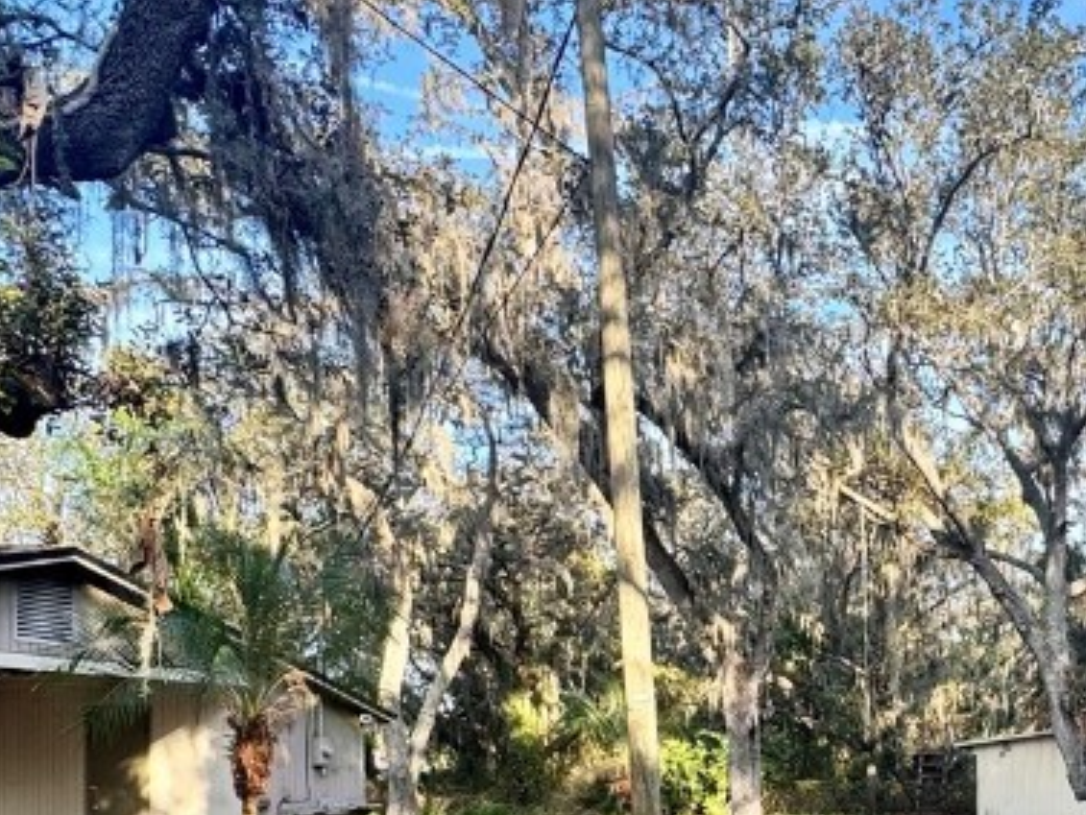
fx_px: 1193
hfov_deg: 46.6
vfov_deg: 35.6
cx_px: 858
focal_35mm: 38
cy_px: 726
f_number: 2.2
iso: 40
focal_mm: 2.22
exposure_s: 1/113
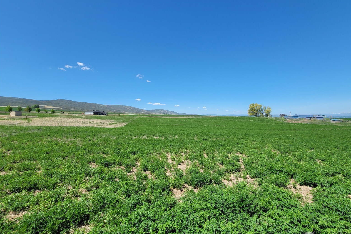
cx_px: 180
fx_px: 136
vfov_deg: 81.1
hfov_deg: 104.2
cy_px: 111
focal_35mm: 14
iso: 64
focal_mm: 2.2
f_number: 2.2
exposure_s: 1/1849
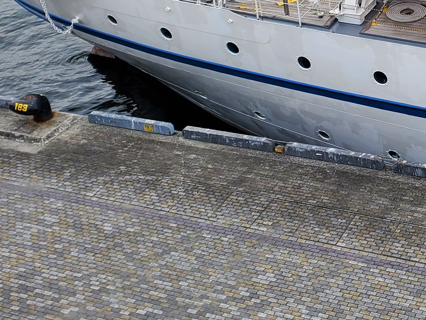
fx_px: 874
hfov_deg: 25.9
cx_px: 436
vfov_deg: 19.9
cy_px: -21
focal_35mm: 71
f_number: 2.4
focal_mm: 4.3
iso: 50
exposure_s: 1/694
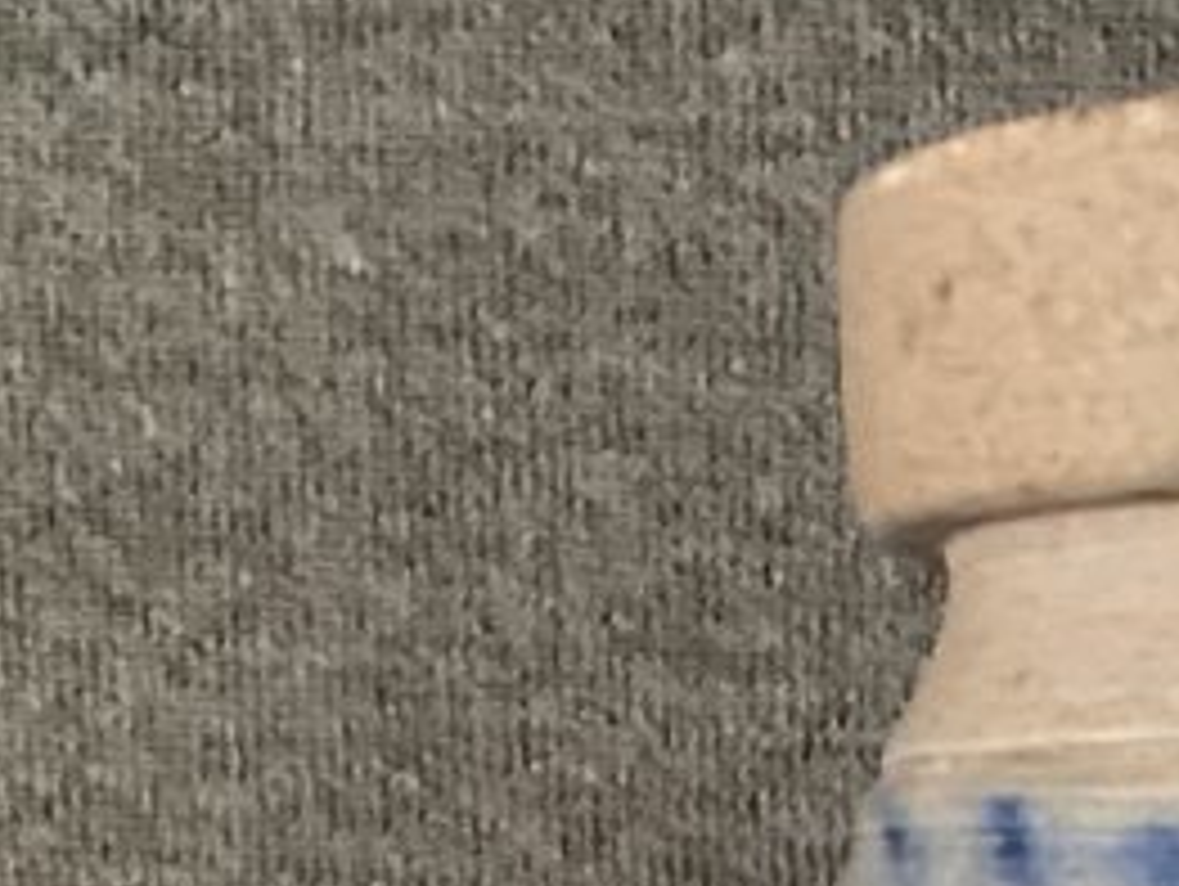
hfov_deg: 10.7
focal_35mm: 179
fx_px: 6102
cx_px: 1721
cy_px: 2246
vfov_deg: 7.6
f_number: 2.4
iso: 320
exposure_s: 1/60
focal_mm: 3.3
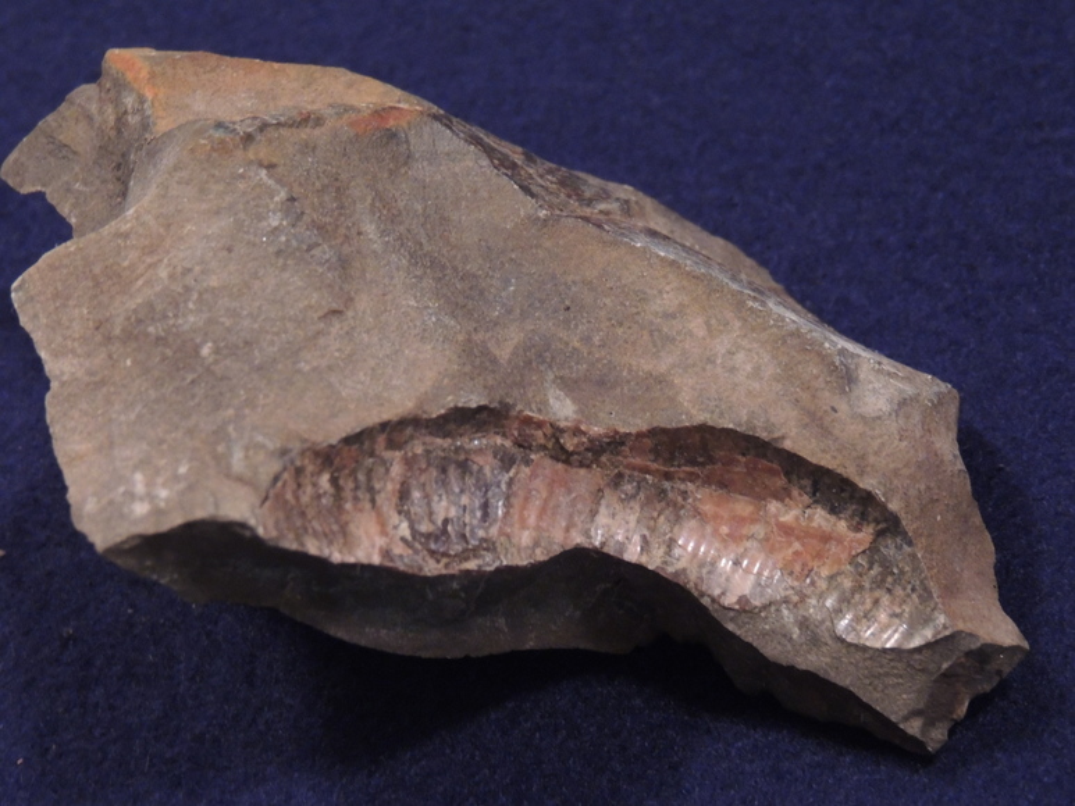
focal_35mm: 100
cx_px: 538
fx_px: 3106
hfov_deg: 19.6
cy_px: 403
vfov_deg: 14.8
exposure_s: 1/4
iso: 800
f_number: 4.1
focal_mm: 17.8
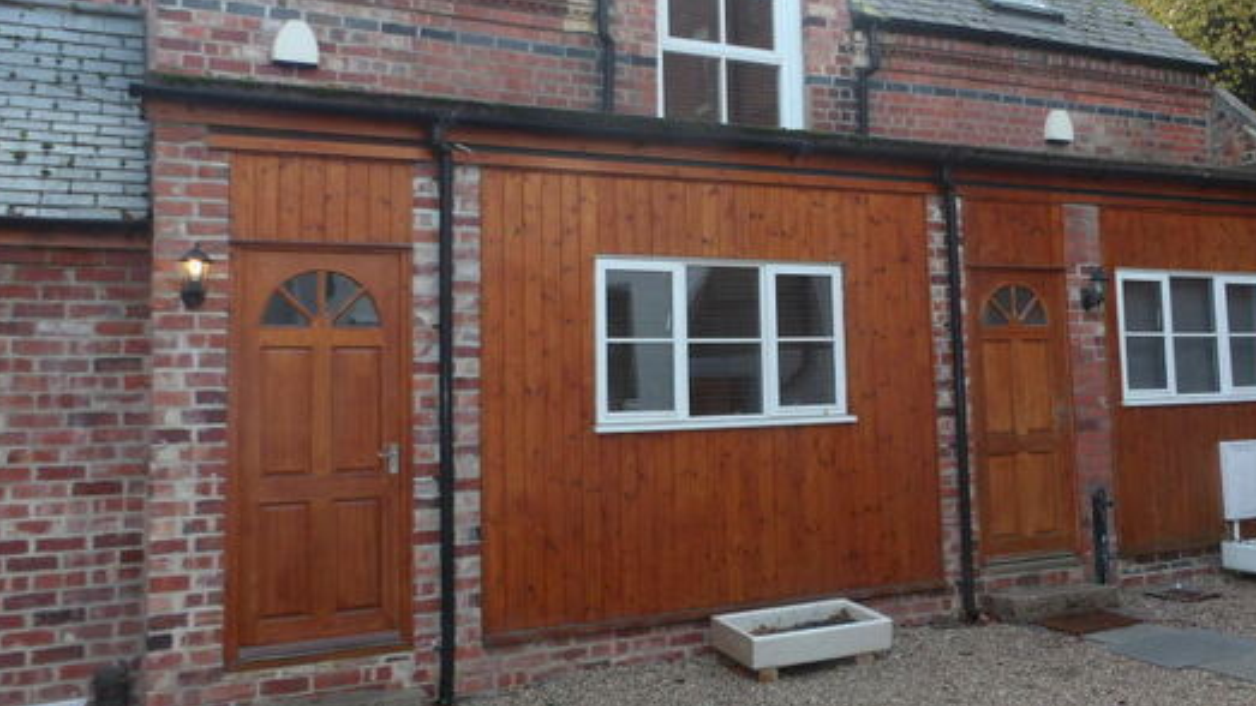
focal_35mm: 35
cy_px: 277
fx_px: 1165
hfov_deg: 56.3
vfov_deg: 33.6
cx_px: 735
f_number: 4.1
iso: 100
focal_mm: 4.3
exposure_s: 1/79
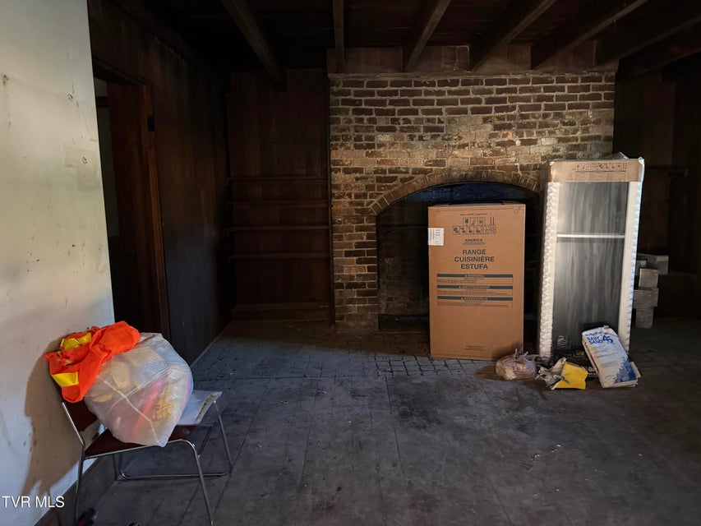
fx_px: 486
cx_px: 350
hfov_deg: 71.6
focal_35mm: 24
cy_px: 263
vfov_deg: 56.8
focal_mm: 6.76
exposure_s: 1/30
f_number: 1.78
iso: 1600
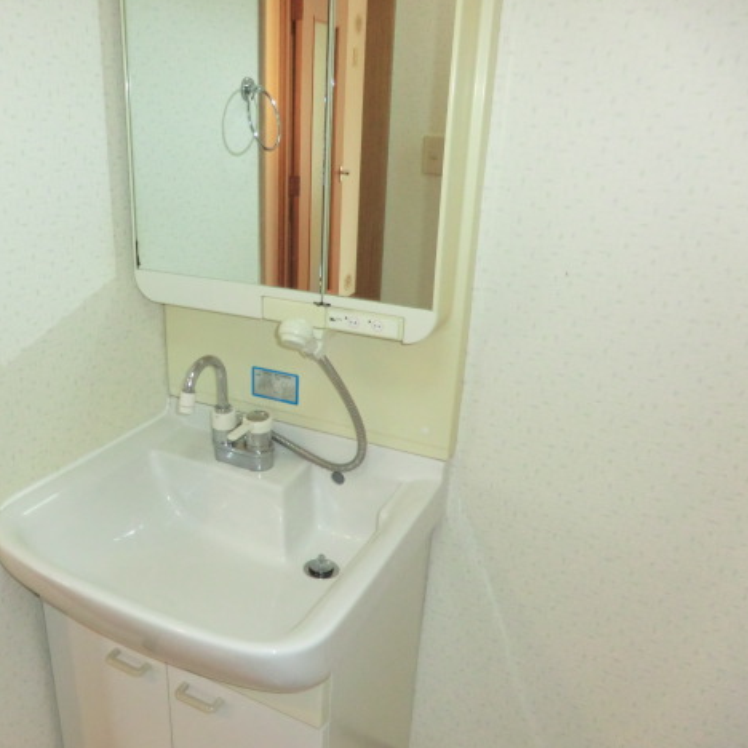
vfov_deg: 55.6
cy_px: 377
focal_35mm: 29
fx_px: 709
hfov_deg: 54.6
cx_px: 254
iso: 400
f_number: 3.2
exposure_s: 1/60
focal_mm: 4.3
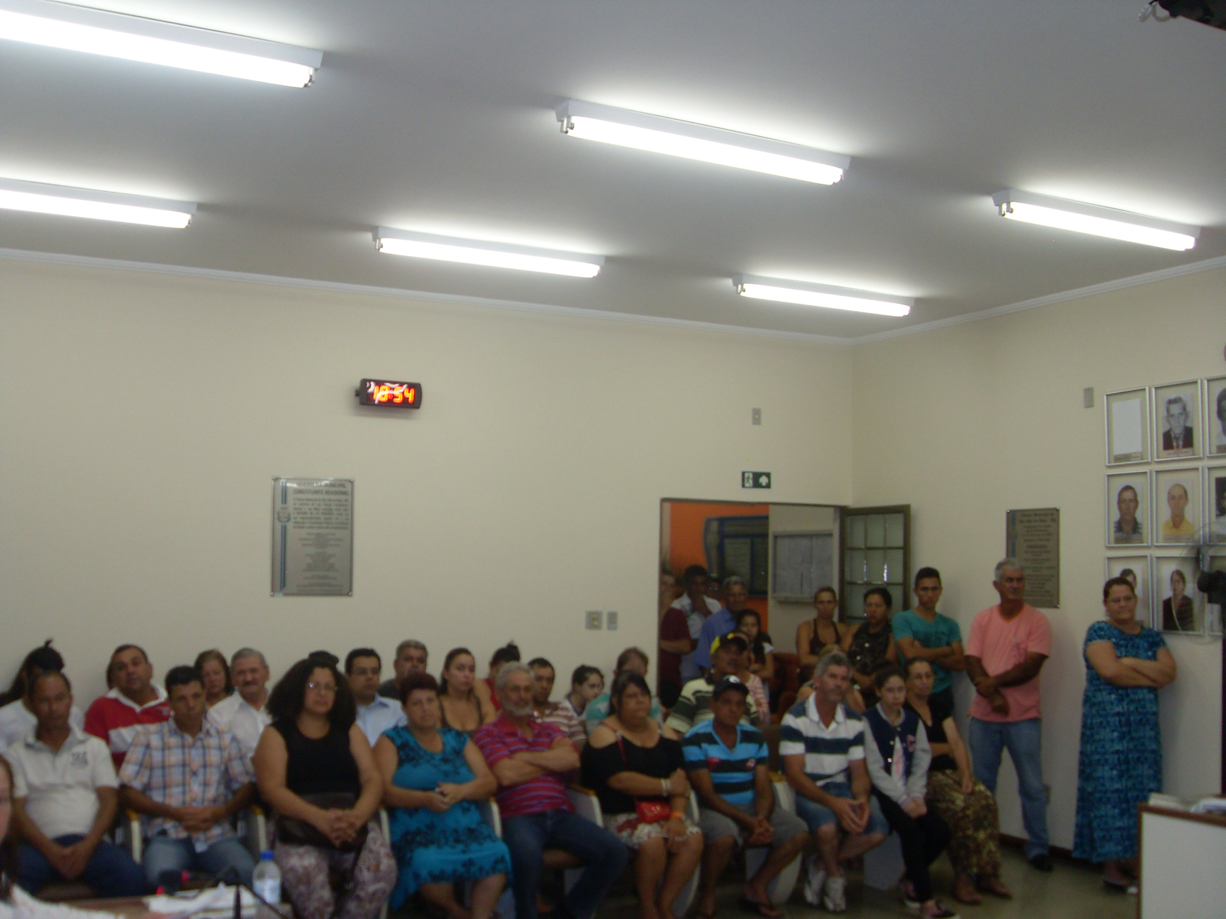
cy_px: 460
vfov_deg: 38.7
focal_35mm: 37
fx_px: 1310
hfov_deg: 50.1
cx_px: 613
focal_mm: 6.3
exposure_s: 1/45
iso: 100
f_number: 2.8
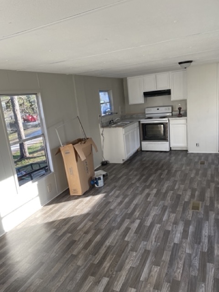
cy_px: 146
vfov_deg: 67.3
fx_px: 219
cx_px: 110
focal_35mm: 26
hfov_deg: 53.1
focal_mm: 4.2
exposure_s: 1/123
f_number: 1.6
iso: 32
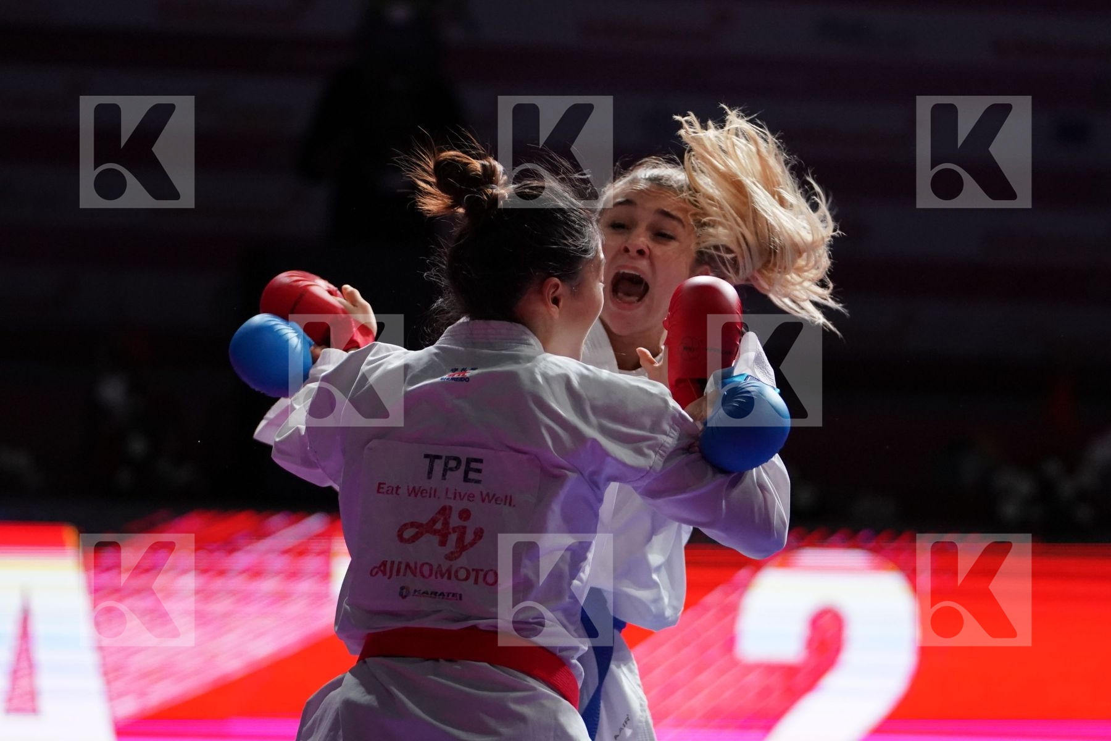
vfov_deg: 6.6
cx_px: 556
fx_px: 6388
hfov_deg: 9.9
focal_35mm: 207
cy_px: 370
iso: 3200
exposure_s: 1/1000
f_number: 2.8
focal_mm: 138
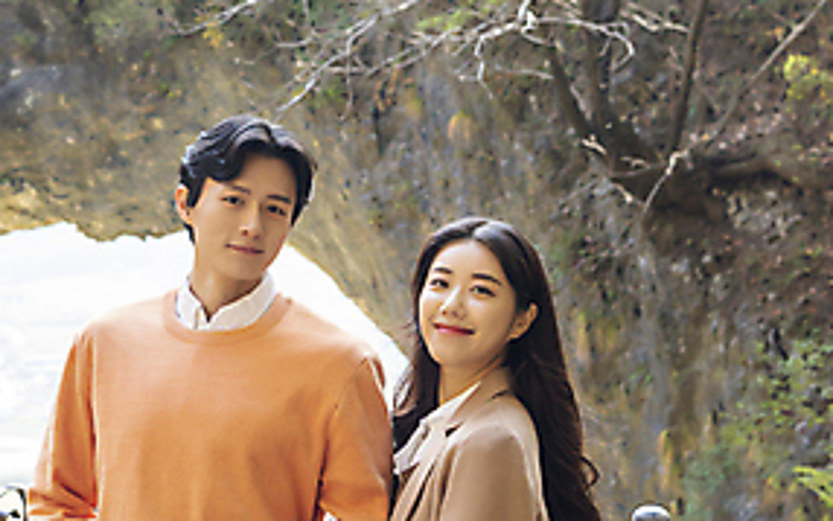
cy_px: 207
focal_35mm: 77
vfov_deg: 16.9
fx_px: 1749
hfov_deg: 26.6
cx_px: 253
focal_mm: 36
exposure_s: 1/100
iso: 200
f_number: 4
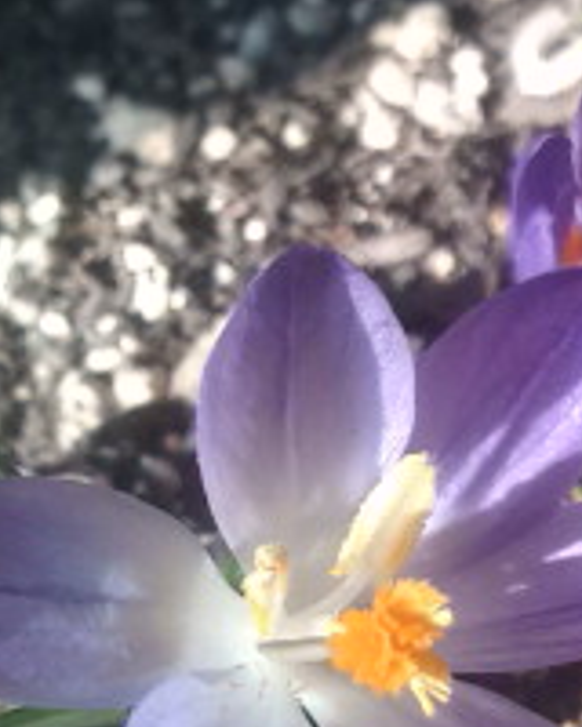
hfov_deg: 14.8
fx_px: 2153
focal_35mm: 100
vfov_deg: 19.2
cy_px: 429
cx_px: 724
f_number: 2.8
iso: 58
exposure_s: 1/60.1
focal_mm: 3.3
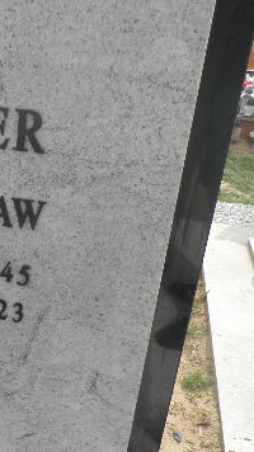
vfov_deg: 43.7
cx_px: -46
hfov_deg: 23.4
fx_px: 563
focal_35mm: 47
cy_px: 227
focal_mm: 4.3
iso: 64
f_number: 8.3
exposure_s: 1/100
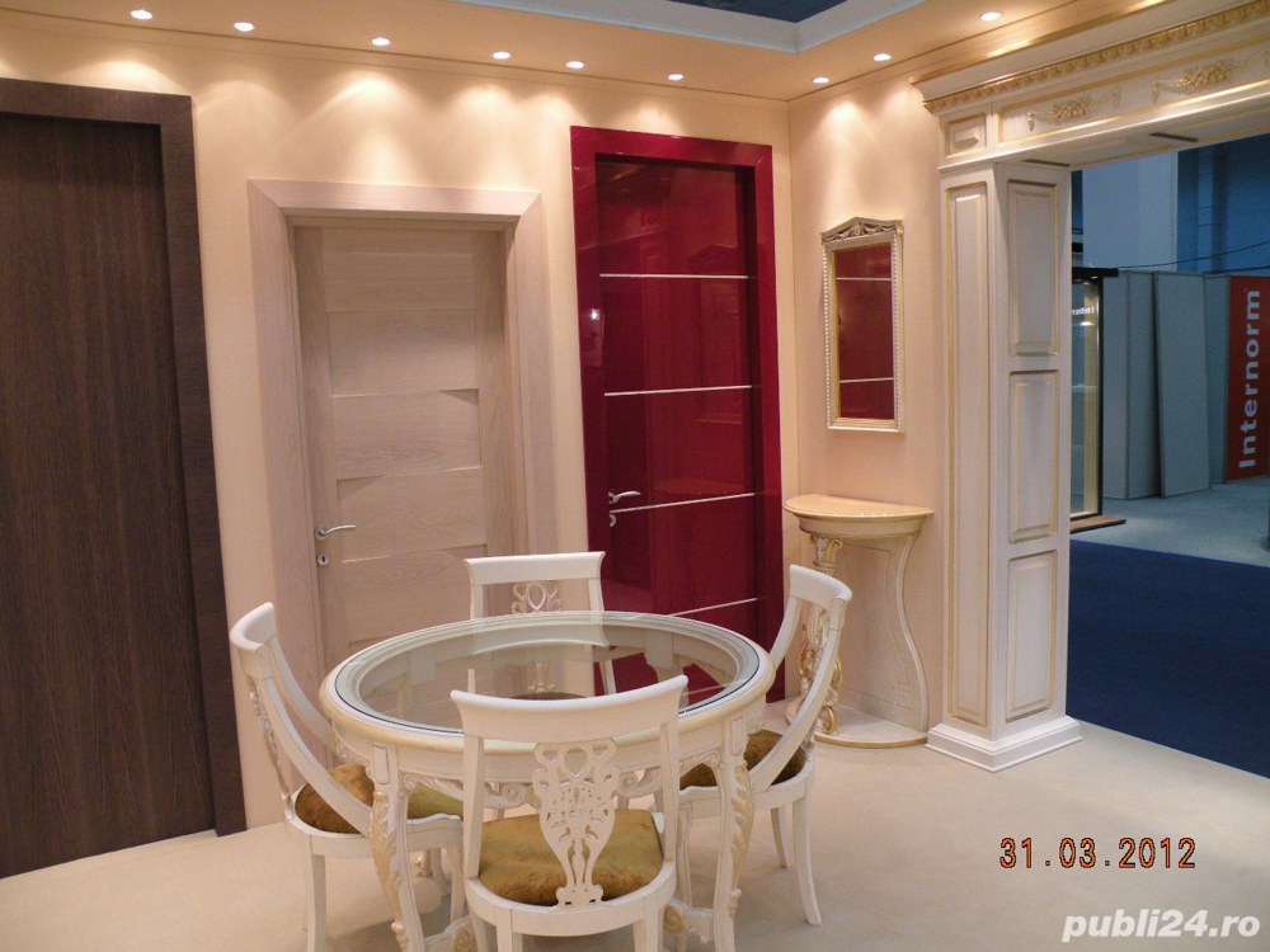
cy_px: 476
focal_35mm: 27
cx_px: 635
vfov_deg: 51.4
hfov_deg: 65.3
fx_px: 991
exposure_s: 1/60
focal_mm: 4.7
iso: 235
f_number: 2.8
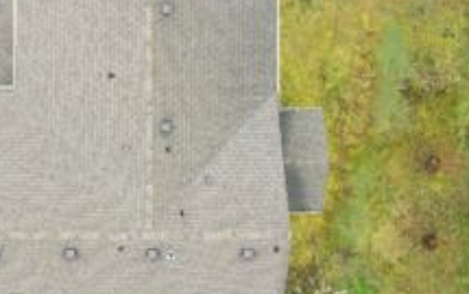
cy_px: 126
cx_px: 96
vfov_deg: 24.5
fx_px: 678
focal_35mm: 53
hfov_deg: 36.9
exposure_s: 1/80
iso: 400
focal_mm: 10.26
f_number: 8
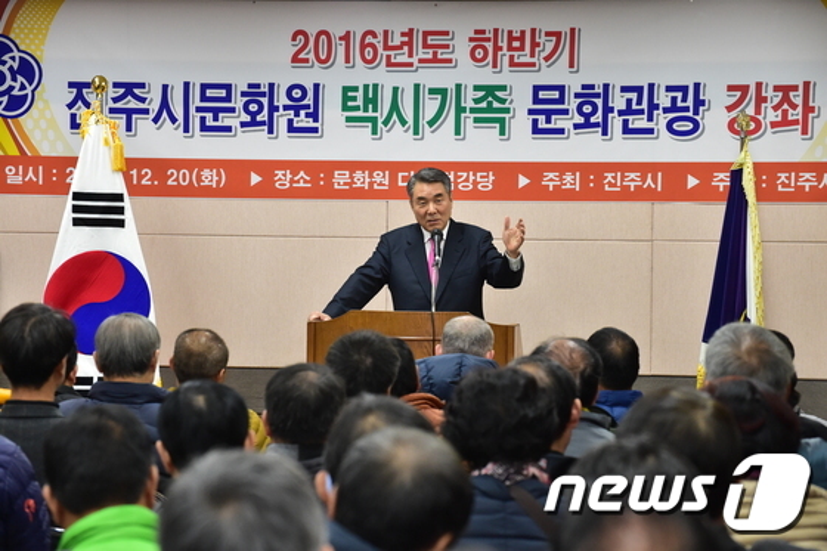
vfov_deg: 11.8
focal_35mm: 116
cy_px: 276
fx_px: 2664
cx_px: 414
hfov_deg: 17.6
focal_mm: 116
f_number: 7.1
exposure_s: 1/200
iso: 4000
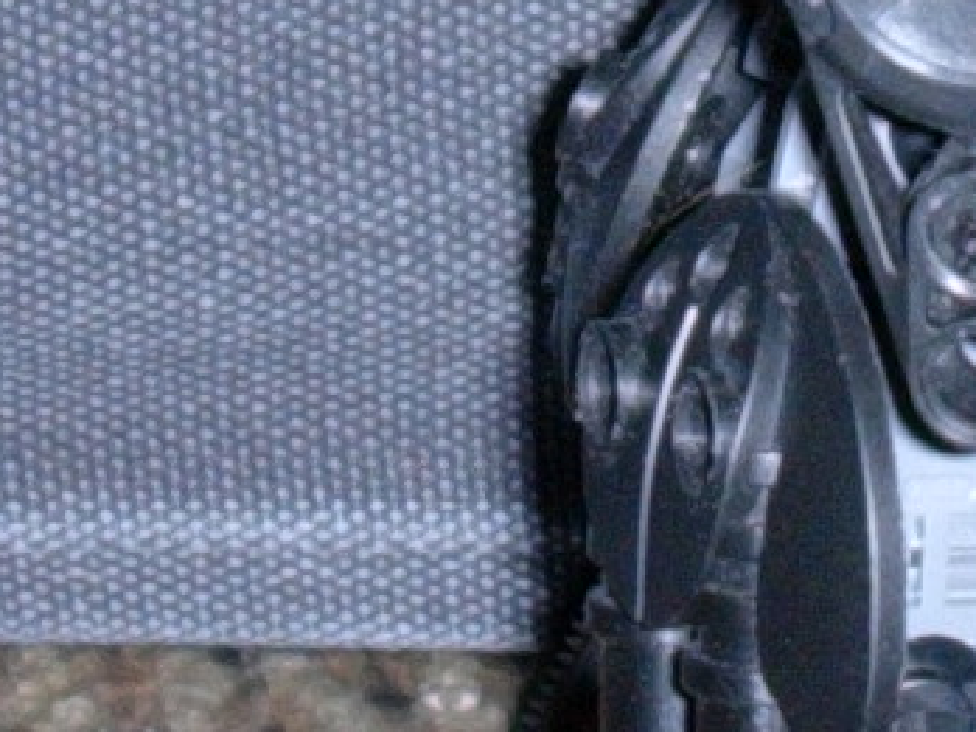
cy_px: -423
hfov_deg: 7.6
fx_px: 7359
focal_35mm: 261
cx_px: 923
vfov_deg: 5.6
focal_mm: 6.7
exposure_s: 1/64
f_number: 2.9
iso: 70
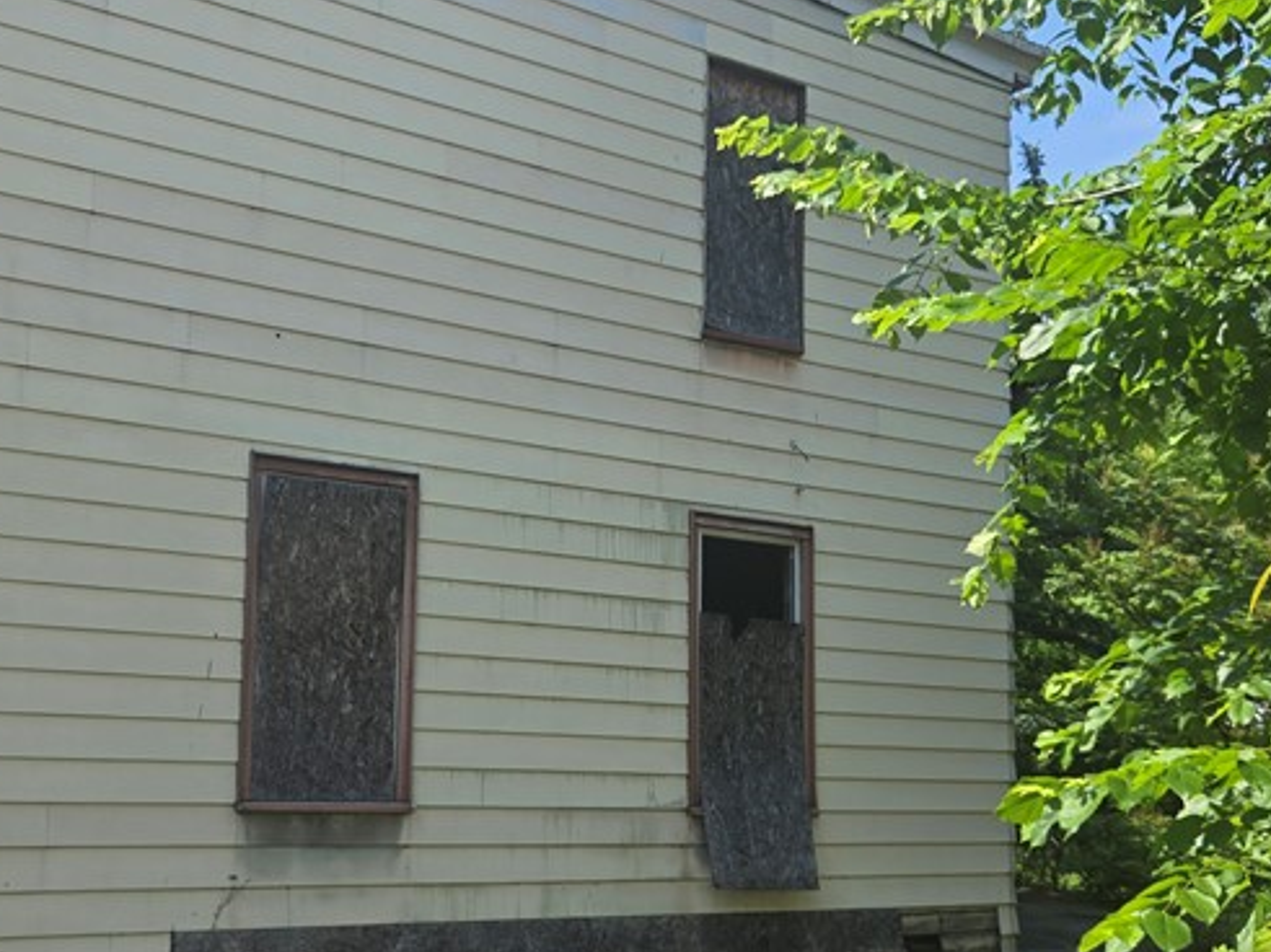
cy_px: 579
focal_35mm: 48
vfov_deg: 30.2
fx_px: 1762
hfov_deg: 39.6
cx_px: 582
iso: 25
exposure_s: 1/1016
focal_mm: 5.4
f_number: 1.8
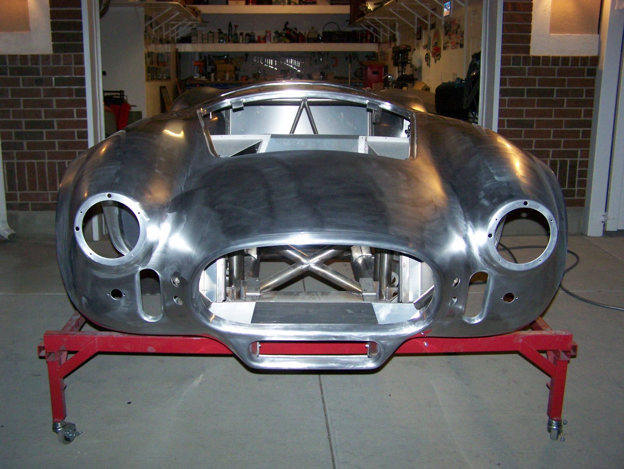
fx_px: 686
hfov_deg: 48.9
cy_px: 234
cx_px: 312
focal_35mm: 38
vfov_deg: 37.8
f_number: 2.8
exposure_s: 1/60
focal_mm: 6.3
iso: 200
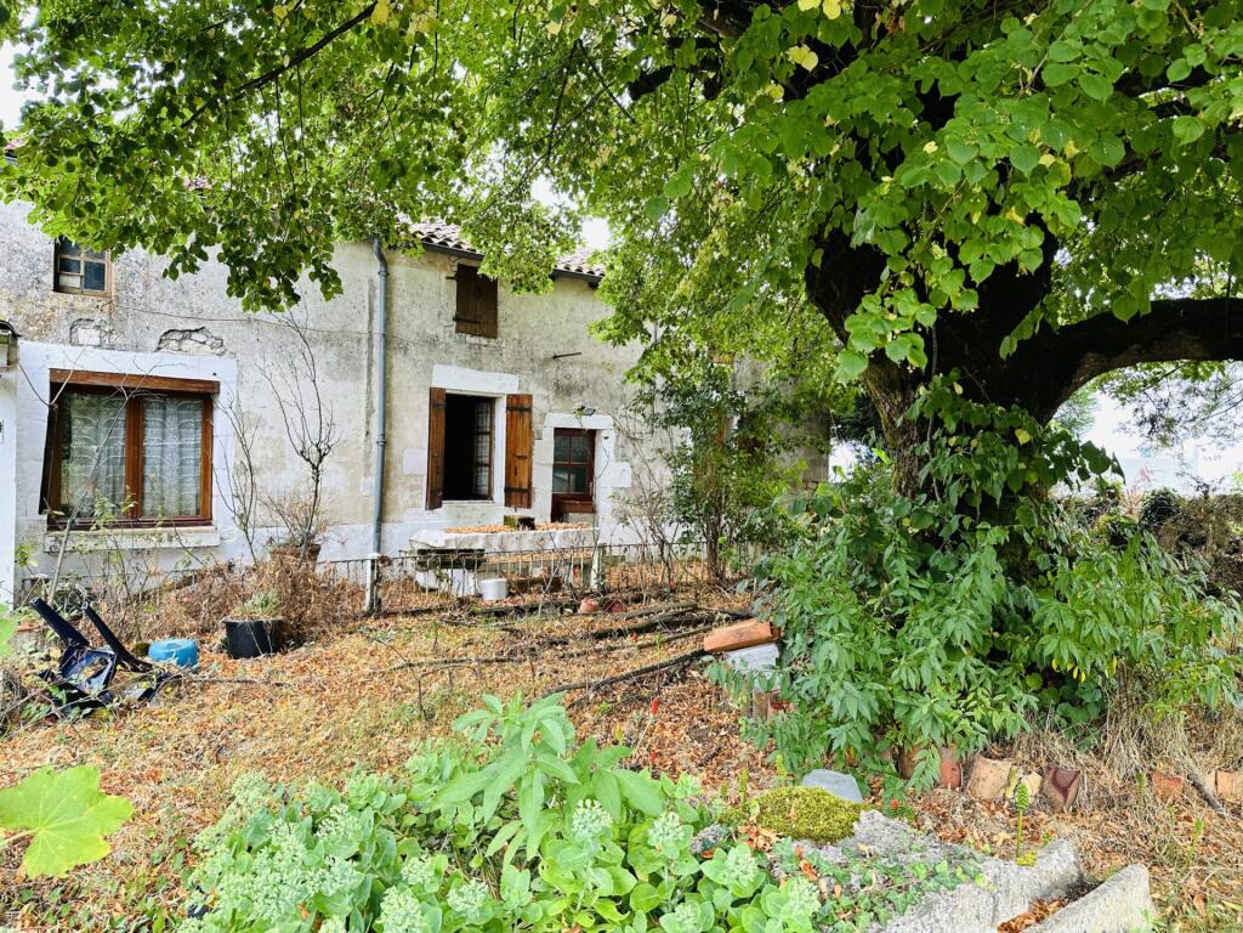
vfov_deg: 56.8
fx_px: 862
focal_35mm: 24
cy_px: 466
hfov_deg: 71.6
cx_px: 622
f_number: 1.78
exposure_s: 1/121
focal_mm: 6.86
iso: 100
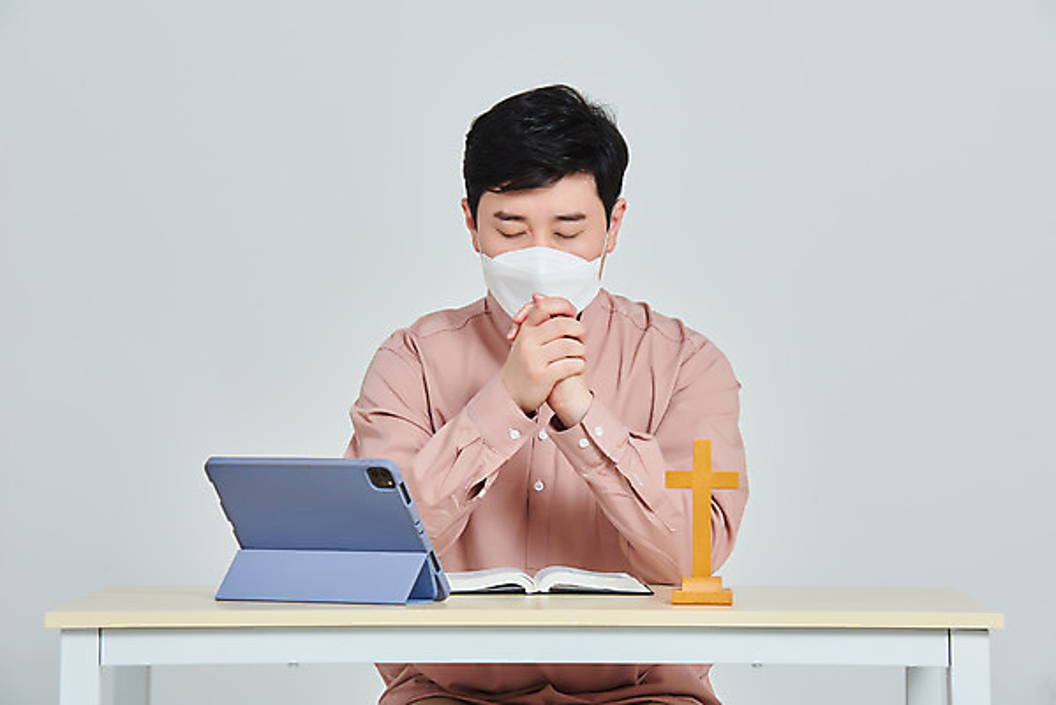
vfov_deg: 9.5
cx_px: 528
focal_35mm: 145
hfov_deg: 14.1
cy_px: 352
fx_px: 4255
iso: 100
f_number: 13
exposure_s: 1/125
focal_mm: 145
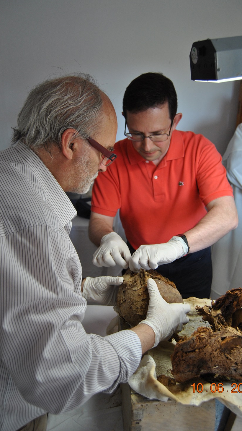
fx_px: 331
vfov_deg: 66.1
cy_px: 214
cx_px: 128
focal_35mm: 29
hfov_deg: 40.2
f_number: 3.5
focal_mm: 18
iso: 220
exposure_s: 1/30
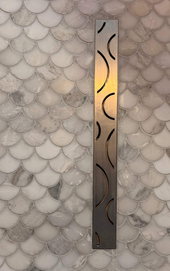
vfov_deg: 39.6
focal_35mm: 51
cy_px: 135
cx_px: 102
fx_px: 378
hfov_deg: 25.3
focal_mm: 6.76
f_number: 1.78
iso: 160
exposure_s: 1/42
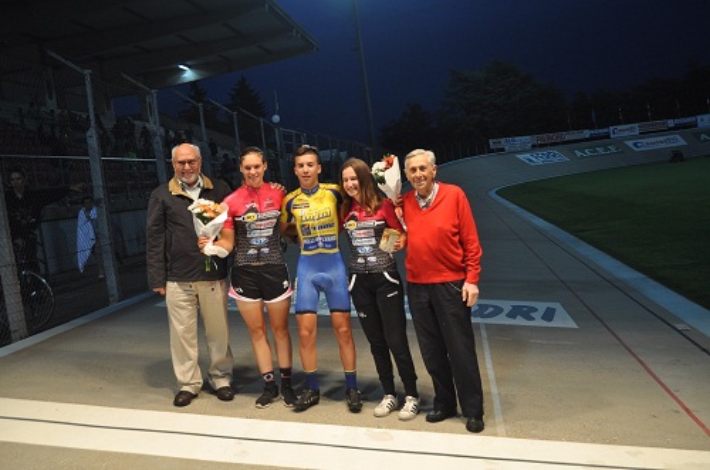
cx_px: 355
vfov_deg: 34.1
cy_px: 235
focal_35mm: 39
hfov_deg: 49.6
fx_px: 767
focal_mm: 26
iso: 400
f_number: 4.5
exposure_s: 1/80
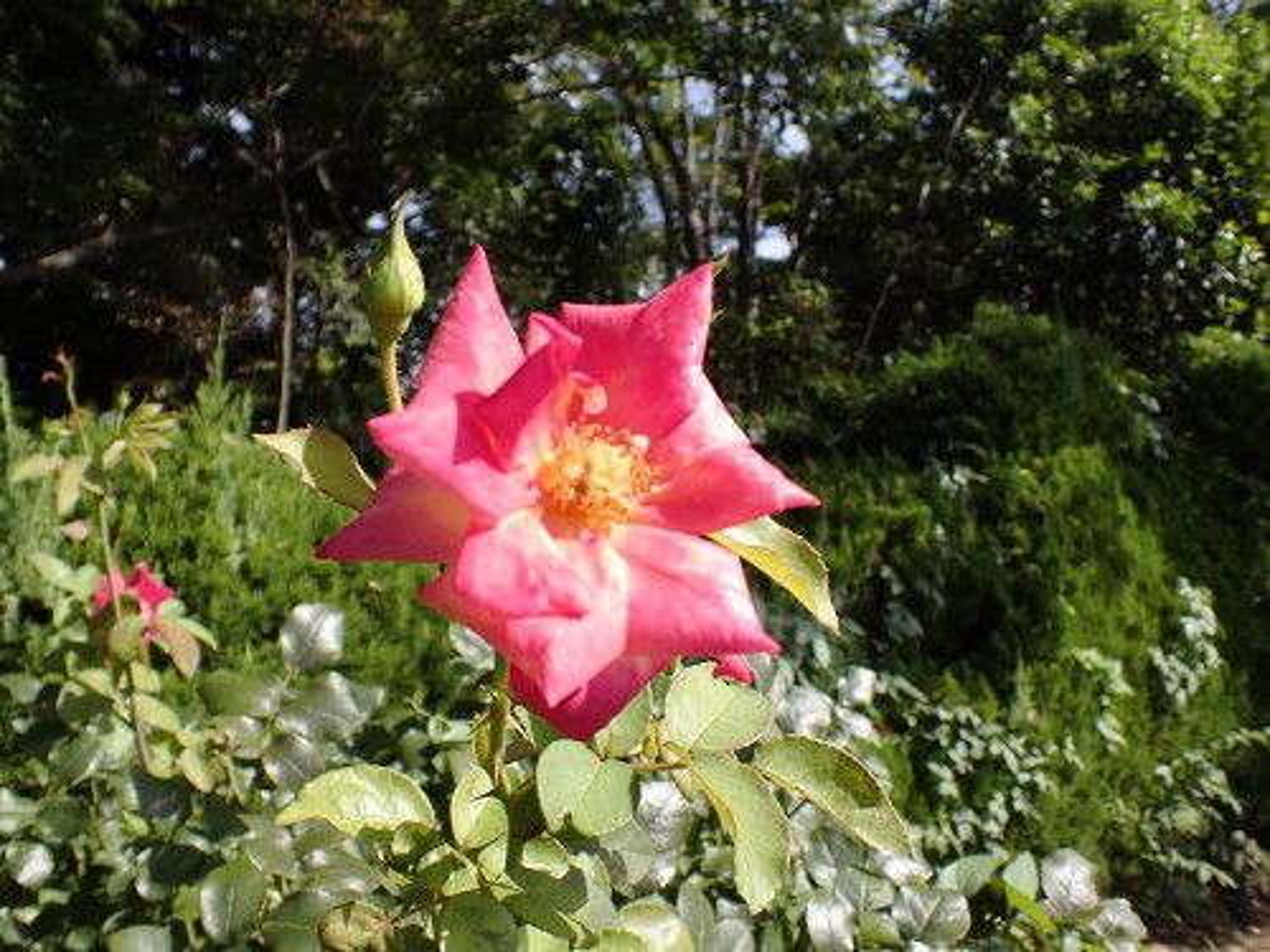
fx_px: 1101
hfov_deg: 60.0
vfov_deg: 46.8
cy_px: 476
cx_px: 635
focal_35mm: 30
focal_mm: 5.4
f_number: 3.2
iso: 100
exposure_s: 1/800
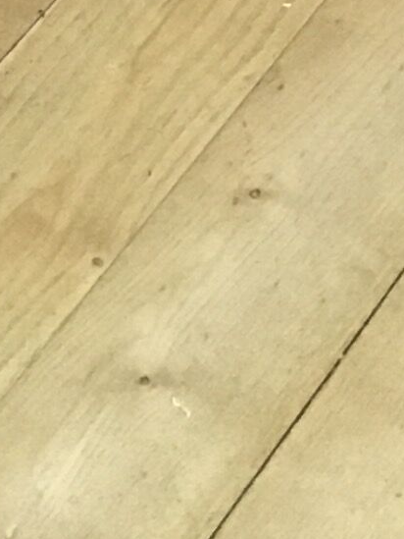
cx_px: 233
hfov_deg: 7.0
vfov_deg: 7.8
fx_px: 3313
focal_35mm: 213
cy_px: -1185
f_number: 2.2
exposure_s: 1/25
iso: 200
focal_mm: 4.15
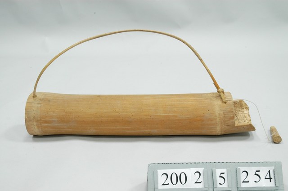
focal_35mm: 44
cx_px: 144
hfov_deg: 45.0
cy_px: 96
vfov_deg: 30.8
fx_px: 348
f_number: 9
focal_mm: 29
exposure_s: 1/6
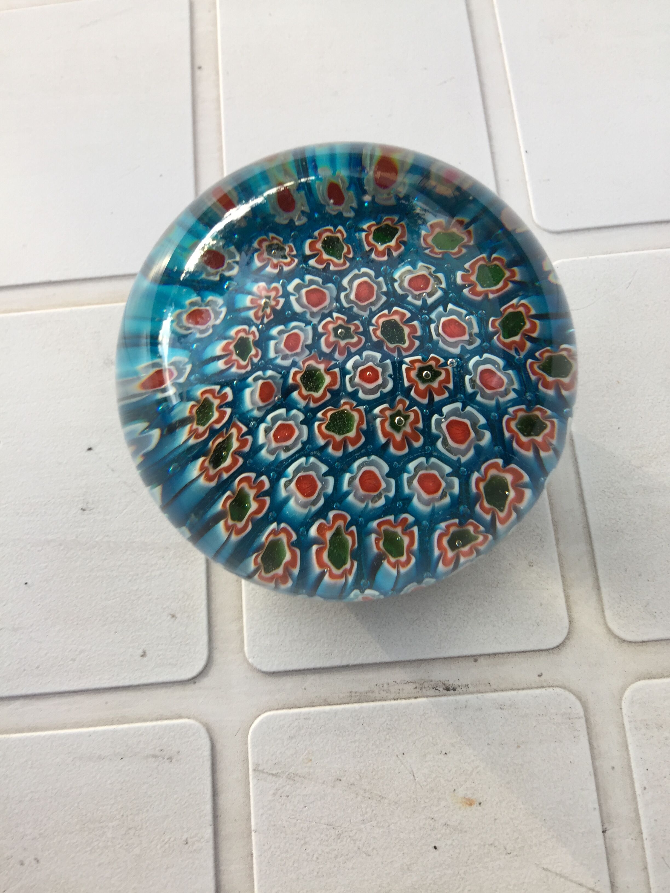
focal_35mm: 29
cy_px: 446
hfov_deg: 48.2
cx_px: 335
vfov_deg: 61.7
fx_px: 748
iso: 40
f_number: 2.2
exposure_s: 1/100
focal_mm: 4.15
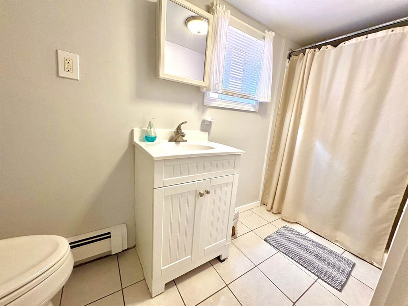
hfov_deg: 102.1
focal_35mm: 14
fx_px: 165
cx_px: 204
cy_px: 153
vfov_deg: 85.7
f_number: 2.2
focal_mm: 2.22
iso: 320
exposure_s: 1/120
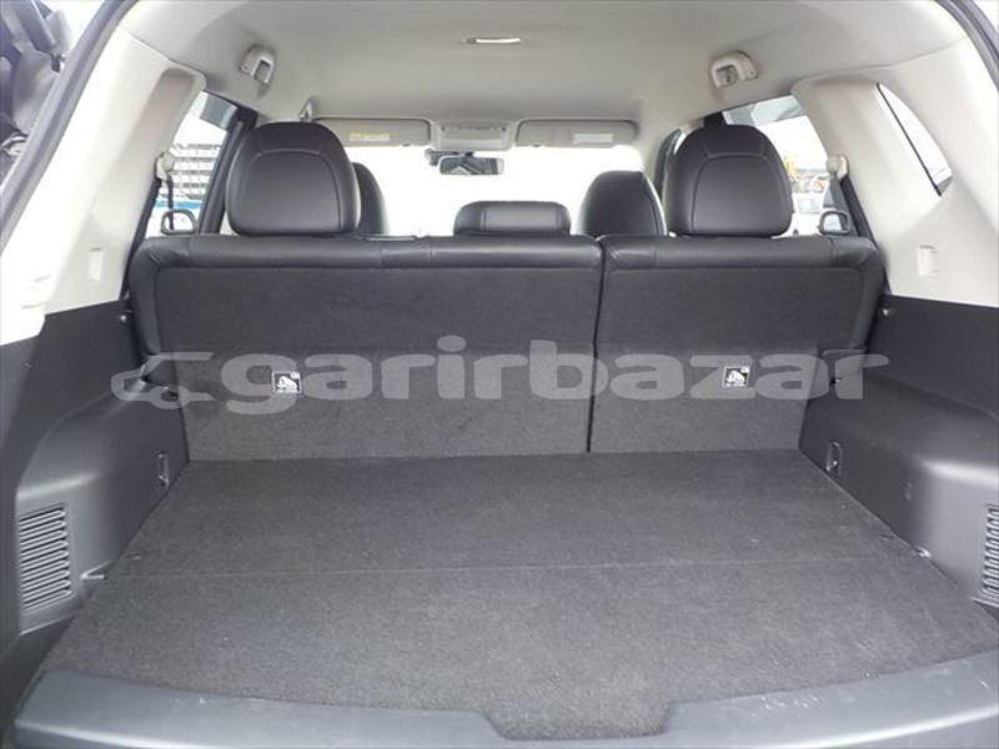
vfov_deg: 46.8
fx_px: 866
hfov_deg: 60.0
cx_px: 500
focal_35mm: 30
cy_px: 374
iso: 125
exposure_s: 1/30
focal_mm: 4.1
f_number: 3.3
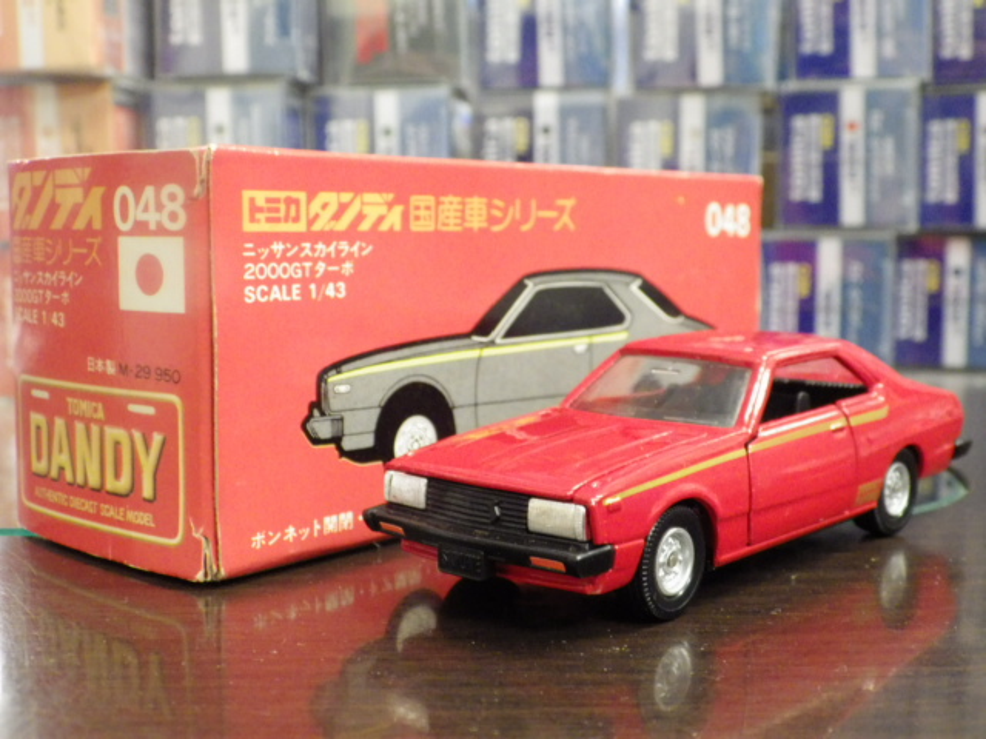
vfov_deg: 29.1
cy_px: 370
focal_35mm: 50
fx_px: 1424
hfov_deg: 38.2
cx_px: 493
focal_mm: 9
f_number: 3.8
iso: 1000
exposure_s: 1/25
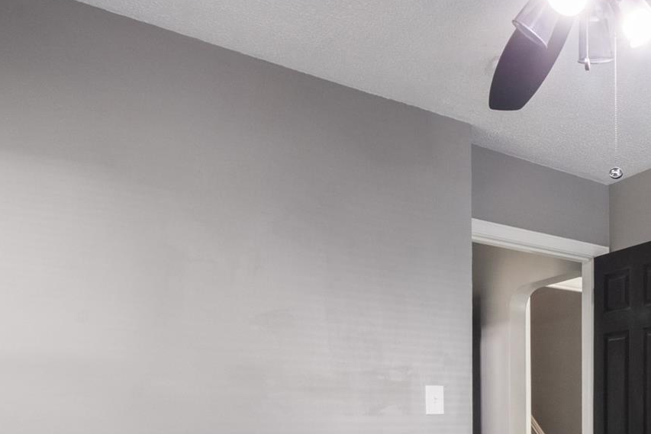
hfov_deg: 44.4
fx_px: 651
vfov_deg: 34.0
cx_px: 664
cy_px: 424
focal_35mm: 36
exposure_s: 1/2
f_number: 11
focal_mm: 10
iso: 400
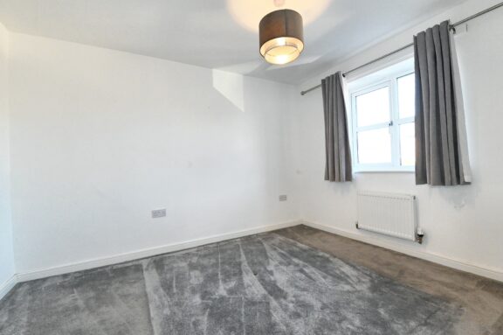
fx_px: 209
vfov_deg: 77.2
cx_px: 252
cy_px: 168
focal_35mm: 15
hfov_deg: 100.4
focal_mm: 15
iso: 6400
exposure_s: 1/200
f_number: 10
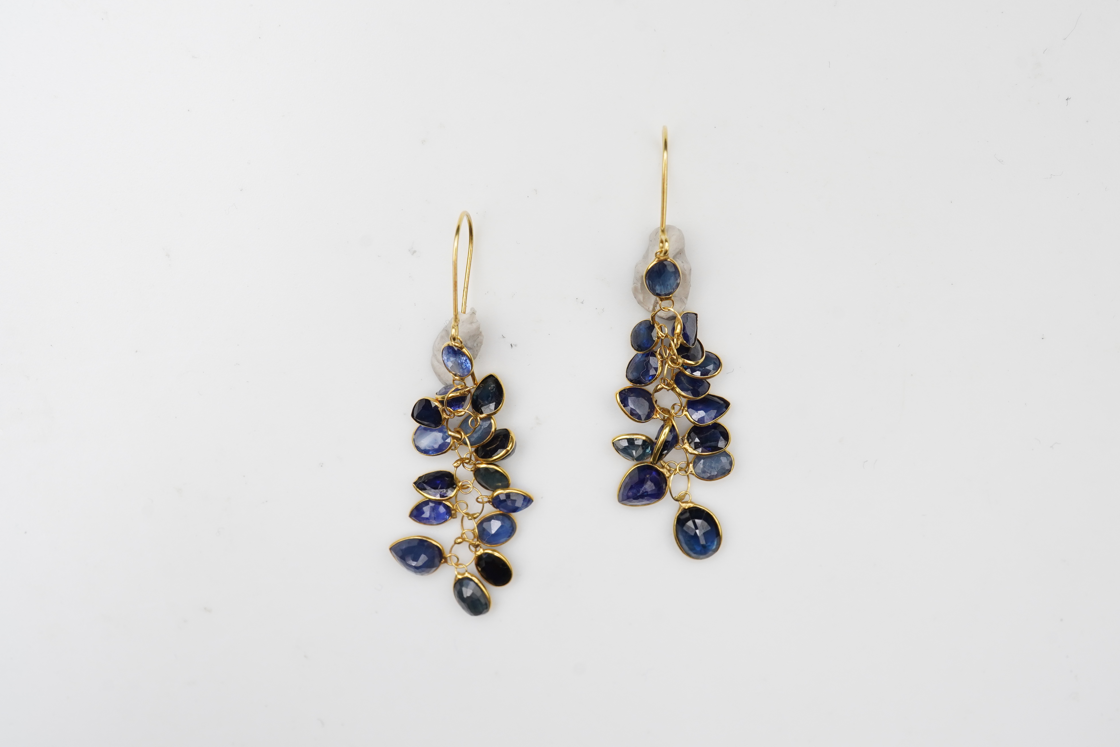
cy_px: 374
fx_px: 1400
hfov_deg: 43.6
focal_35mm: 45
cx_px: 560
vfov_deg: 29.9
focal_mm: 30
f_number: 18
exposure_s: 1/125
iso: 800
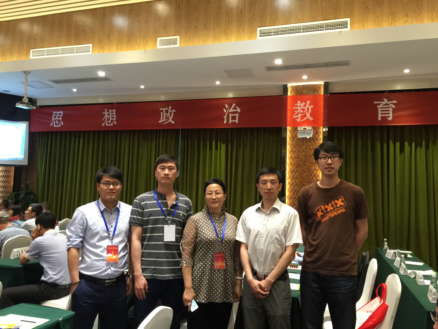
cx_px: 219
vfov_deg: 48.2
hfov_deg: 61.7
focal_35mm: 29
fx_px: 367
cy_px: 164
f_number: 2.2
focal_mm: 4.15
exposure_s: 1/15
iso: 100
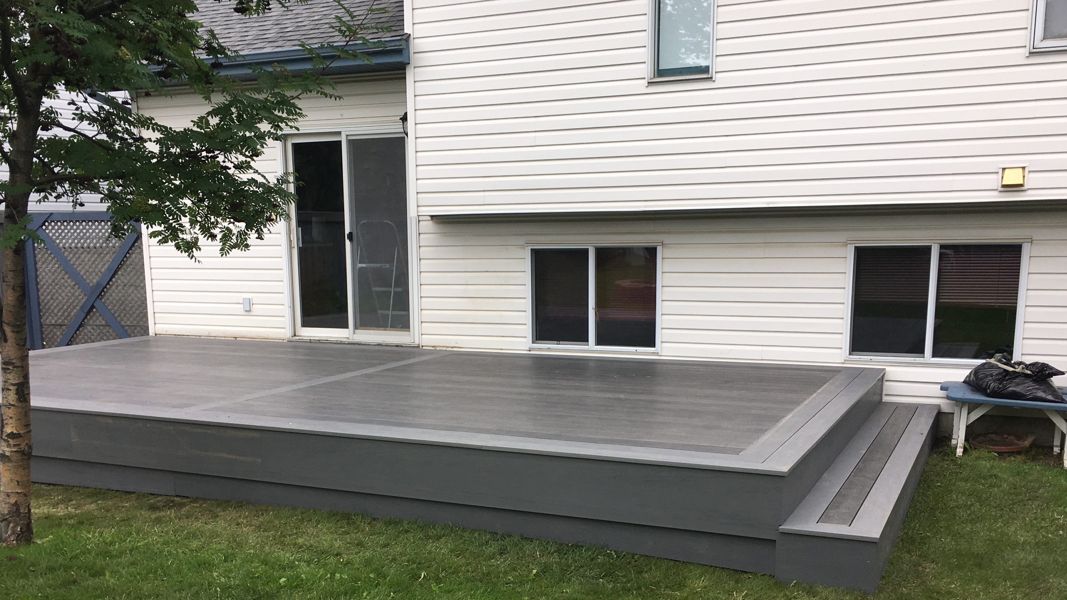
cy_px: 429
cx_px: 517
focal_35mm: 37
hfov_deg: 54.0
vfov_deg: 31.6
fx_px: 1047
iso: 25
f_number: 2.2
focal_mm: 4.15
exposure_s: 1/262
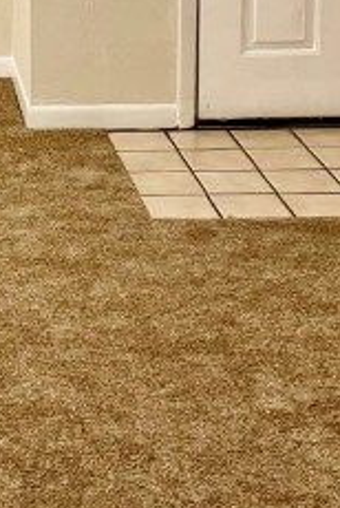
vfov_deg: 17.6
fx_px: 1568
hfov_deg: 12.0
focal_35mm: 111
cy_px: -86
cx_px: -117
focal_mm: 6.76
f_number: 1.78
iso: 400
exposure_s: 1/60
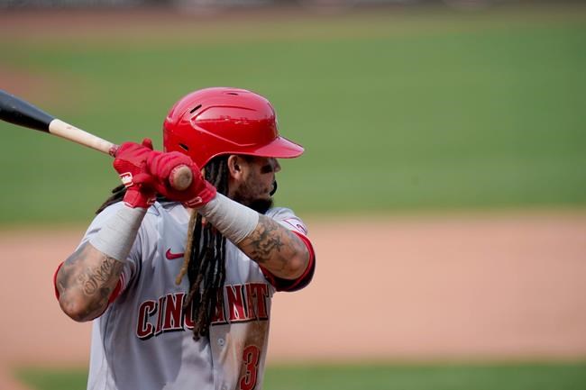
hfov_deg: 2.6
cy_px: 195
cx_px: 293
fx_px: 13018
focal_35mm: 800
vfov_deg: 1.7
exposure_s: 1/3200
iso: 1250
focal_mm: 800
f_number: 5.6
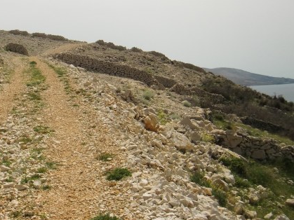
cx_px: 94
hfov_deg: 32.9
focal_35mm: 58
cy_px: 73
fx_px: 492
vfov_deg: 25.1
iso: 100
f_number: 8.9
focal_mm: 6.66
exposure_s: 1/500
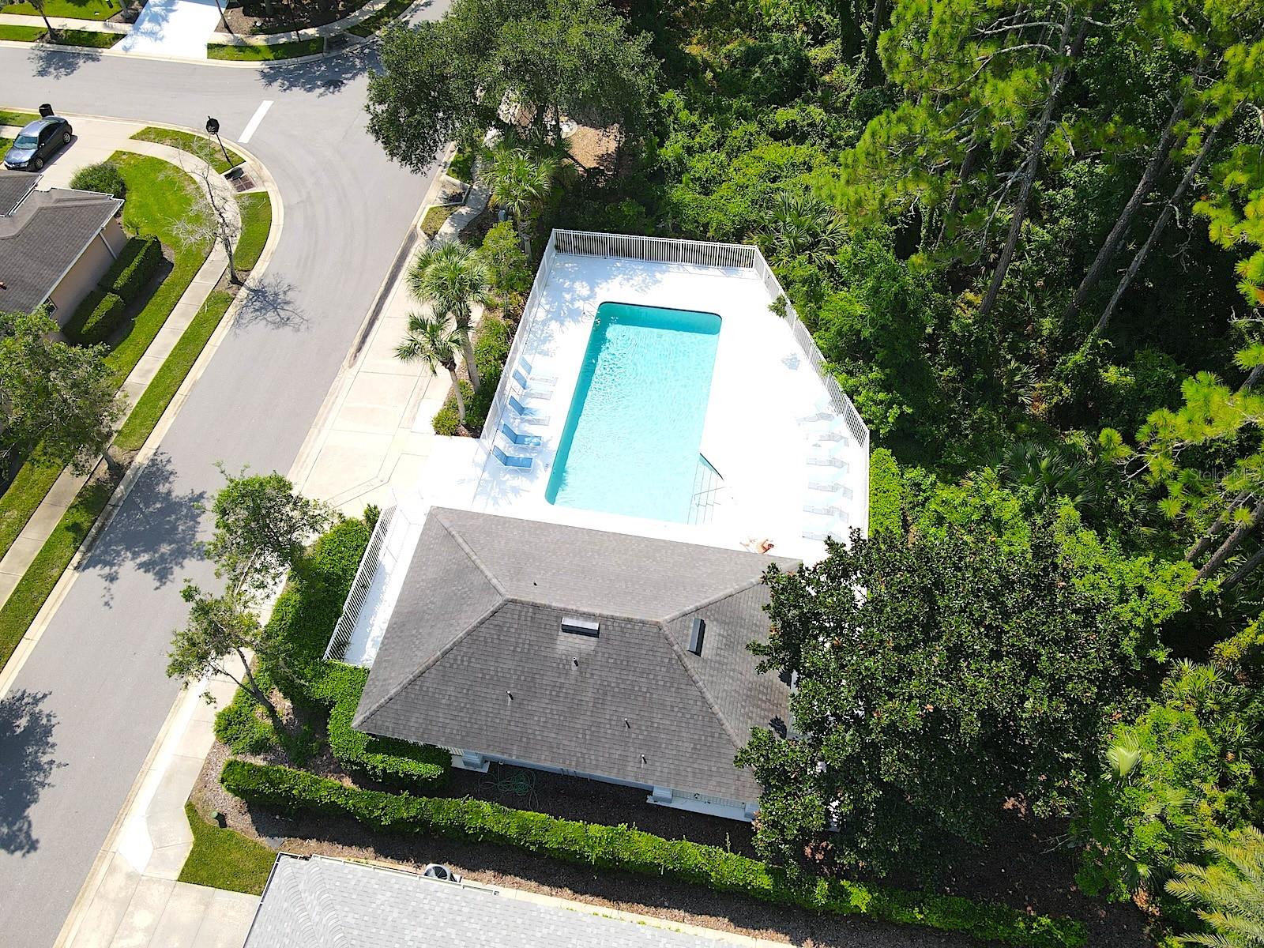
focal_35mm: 24
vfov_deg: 56.8
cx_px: 632
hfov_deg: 71.6
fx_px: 876
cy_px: 474
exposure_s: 1/640
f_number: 2.8
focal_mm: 4.5
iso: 100
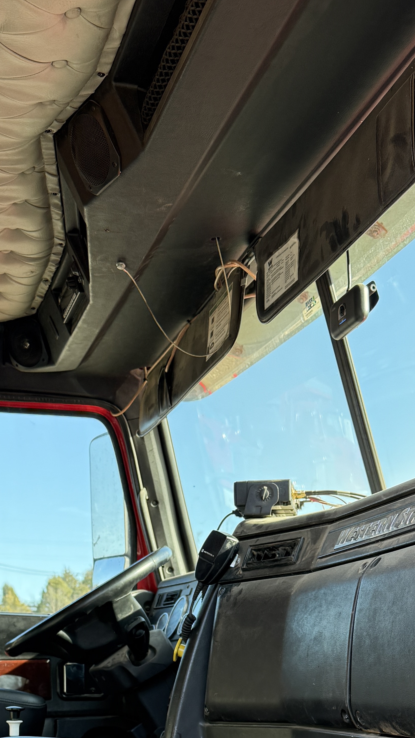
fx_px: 998
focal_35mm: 51
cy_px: 660
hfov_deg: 23.5
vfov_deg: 37.9
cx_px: 215
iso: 100
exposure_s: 1/412
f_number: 1.78
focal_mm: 6.76
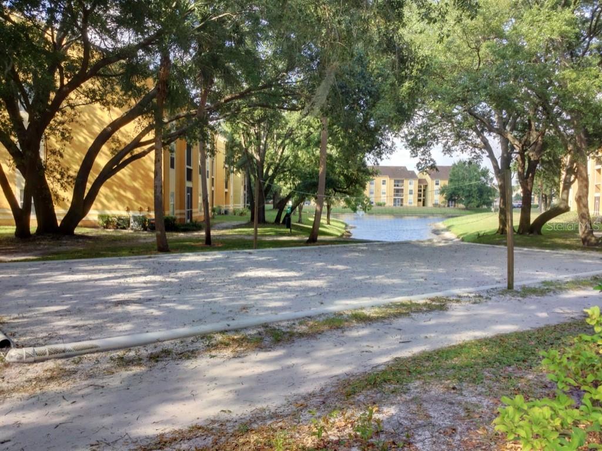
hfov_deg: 58.4
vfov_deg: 45.4
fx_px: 539
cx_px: 301
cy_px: 226
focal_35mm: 31
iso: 25
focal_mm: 3.3
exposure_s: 1/215
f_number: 2.4
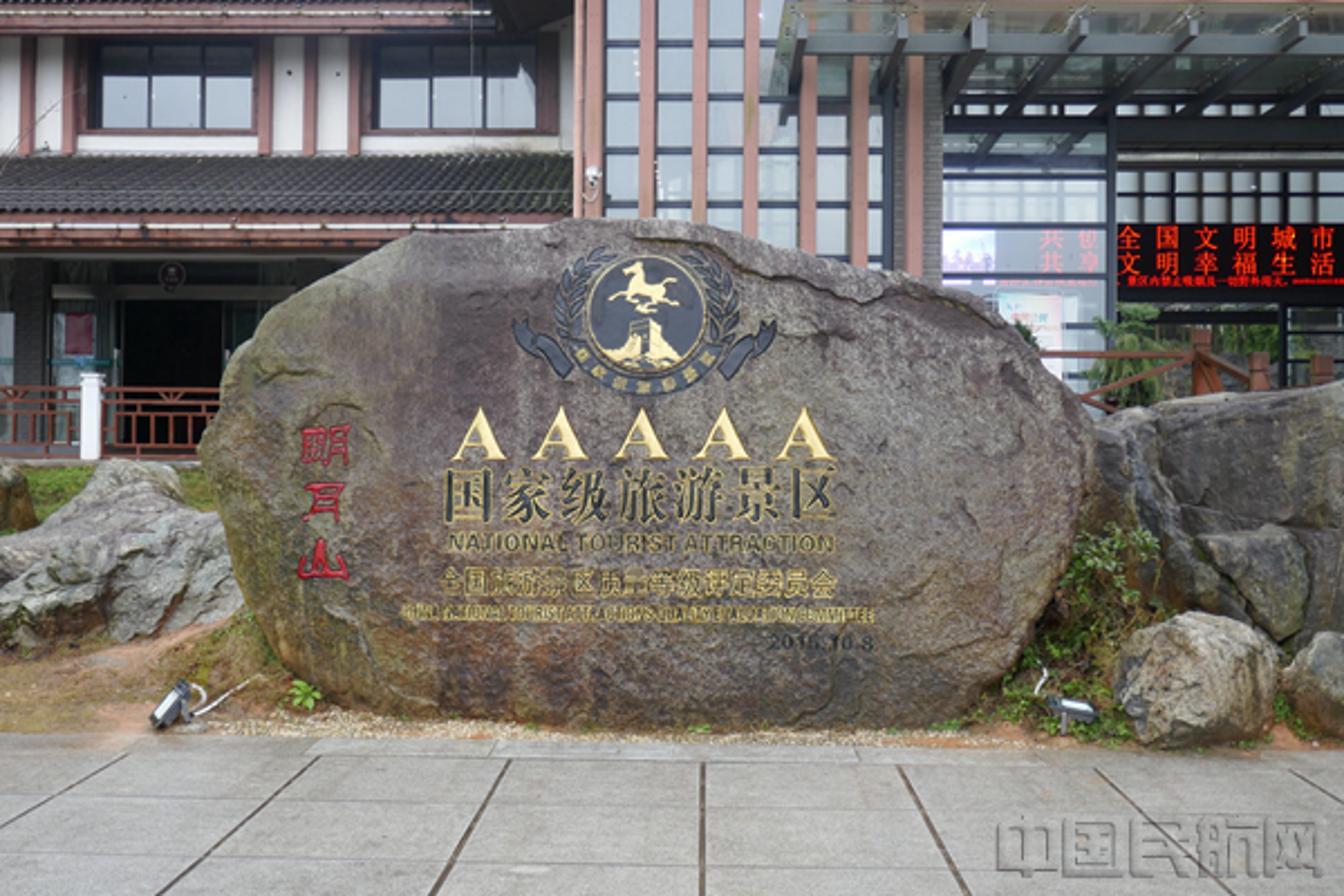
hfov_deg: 45.4
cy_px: 448
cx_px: 672
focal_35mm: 43
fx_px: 1605
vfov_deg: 31.2
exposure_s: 1/80
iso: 320
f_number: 3.9
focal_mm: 15.6
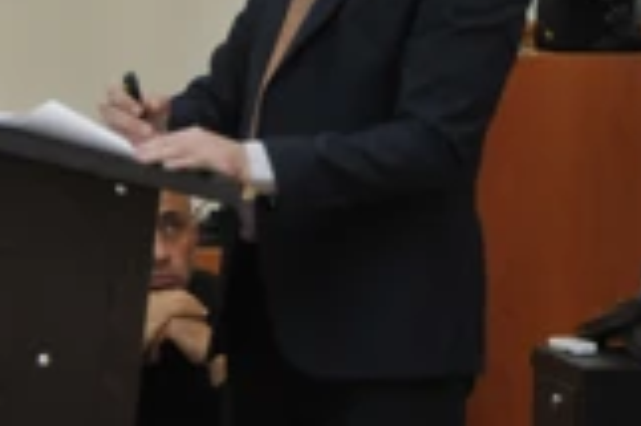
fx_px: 5485
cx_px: 522
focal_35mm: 308
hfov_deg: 6.7
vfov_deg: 4.4
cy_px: -68
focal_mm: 75
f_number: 5
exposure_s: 1/125
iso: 1600
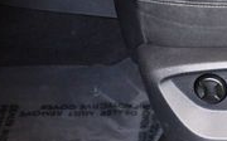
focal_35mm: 160
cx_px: 311
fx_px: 989
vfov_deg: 8.0
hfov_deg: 12.6
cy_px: 217
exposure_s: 1/100
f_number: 3.8
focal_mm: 22
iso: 3200
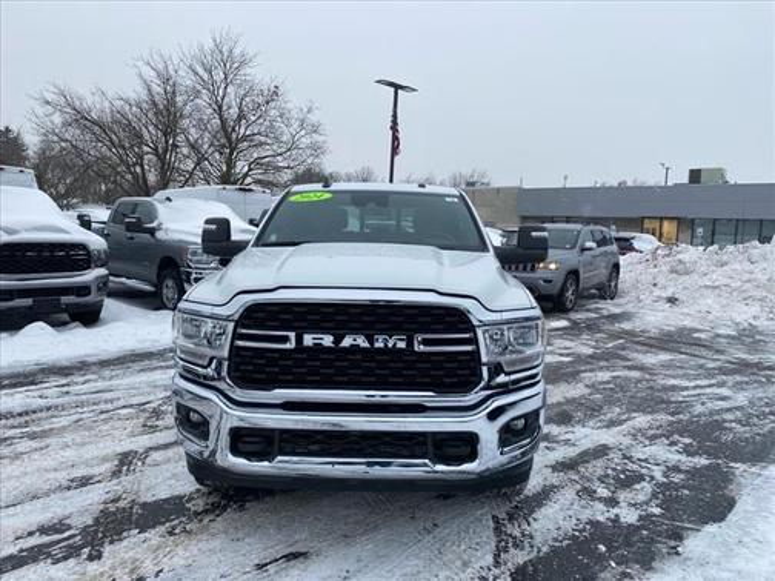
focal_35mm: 26
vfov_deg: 53.1
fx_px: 582
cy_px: 290
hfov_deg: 67.3
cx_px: 388
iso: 32
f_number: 1.8
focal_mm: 4.25
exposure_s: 1/139
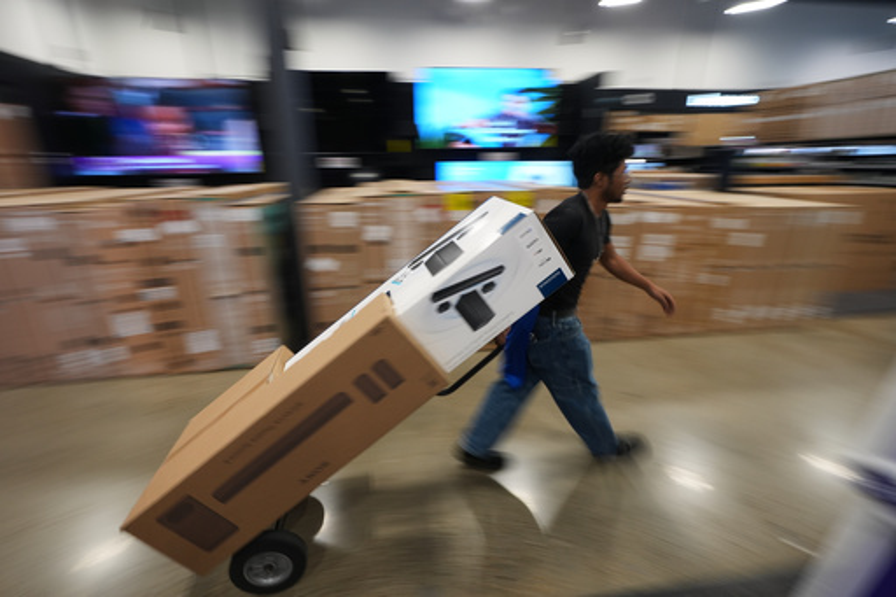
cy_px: 298
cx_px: 448
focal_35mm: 16
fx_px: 398
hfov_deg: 96.8
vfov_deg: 73.7
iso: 800
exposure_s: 1/15
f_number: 10
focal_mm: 16
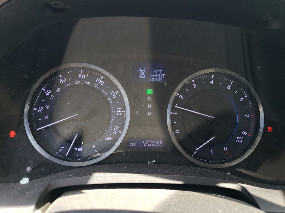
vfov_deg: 53.1
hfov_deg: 67.3
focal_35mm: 26
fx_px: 214
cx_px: 142
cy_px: 106
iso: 55
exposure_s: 1/120
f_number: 1.5
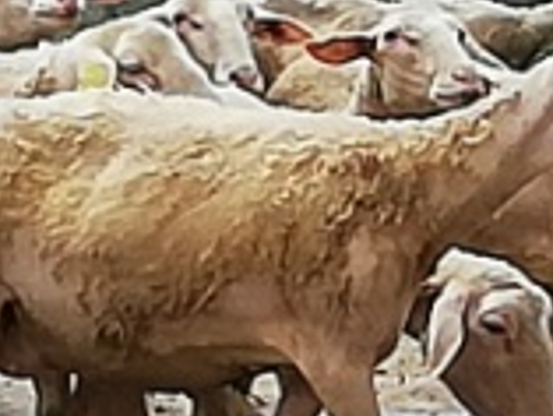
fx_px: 7802
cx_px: 1363
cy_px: 314
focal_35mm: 488
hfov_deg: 4.0
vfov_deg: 3.1
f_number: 2.2
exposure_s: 1/652
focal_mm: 3.81
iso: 50
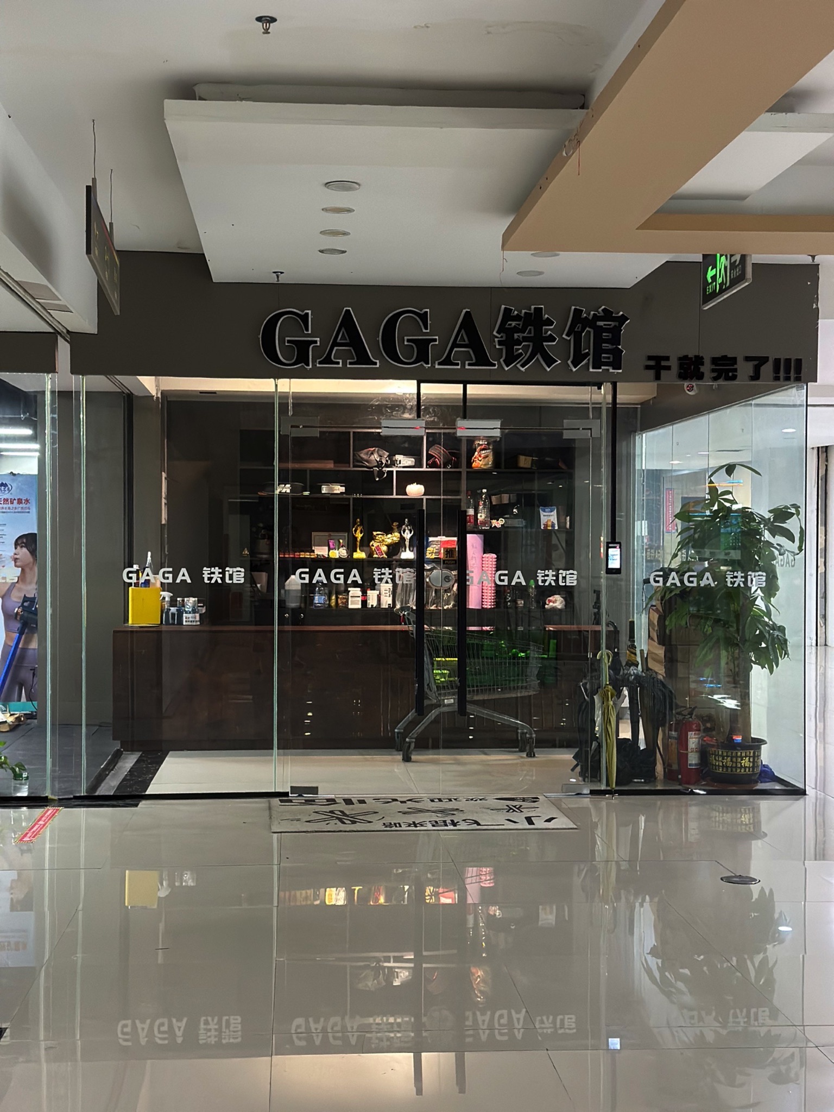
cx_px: 417
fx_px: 1542
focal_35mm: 48
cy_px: 556
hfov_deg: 30.3
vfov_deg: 39.7
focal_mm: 6.86
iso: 500
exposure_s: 1/40
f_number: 1.78
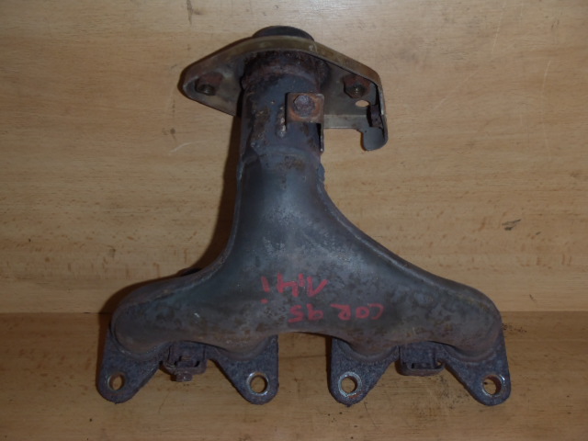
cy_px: 220
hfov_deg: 49.0
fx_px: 645
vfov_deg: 37.7
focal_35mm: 38
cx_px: 294
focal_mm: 6.83
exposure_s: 1/40
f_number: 4.6
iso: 100
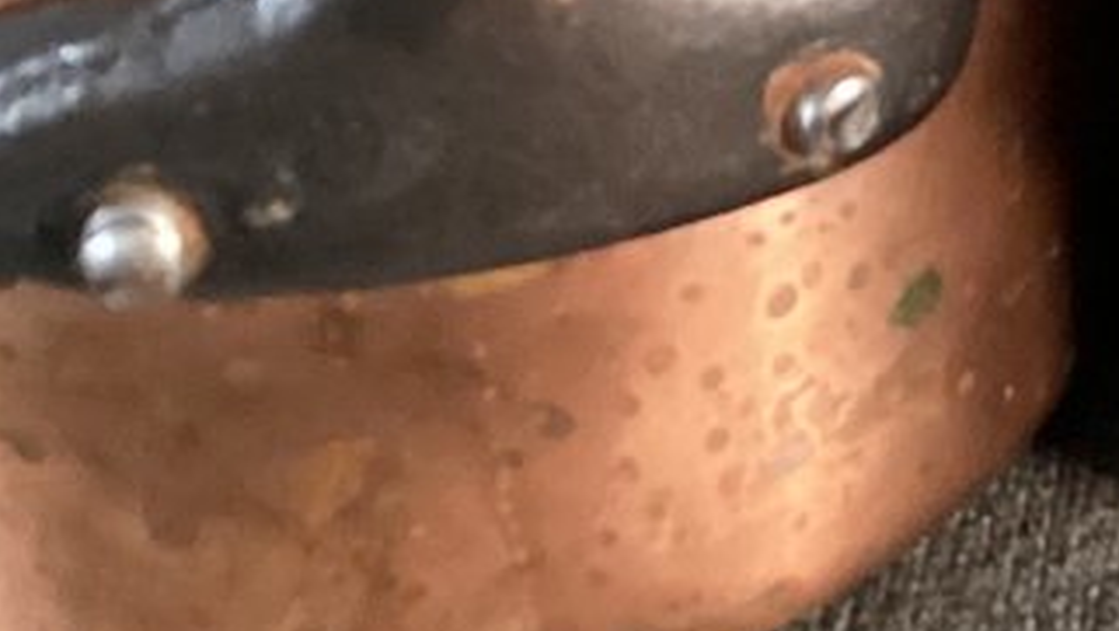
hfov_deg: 12.6
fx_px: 4721
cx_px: 1849
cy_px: -131
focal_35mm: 159
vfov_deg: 7.6
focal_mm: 3.3
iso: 400
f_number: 2.4
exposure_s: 1/33
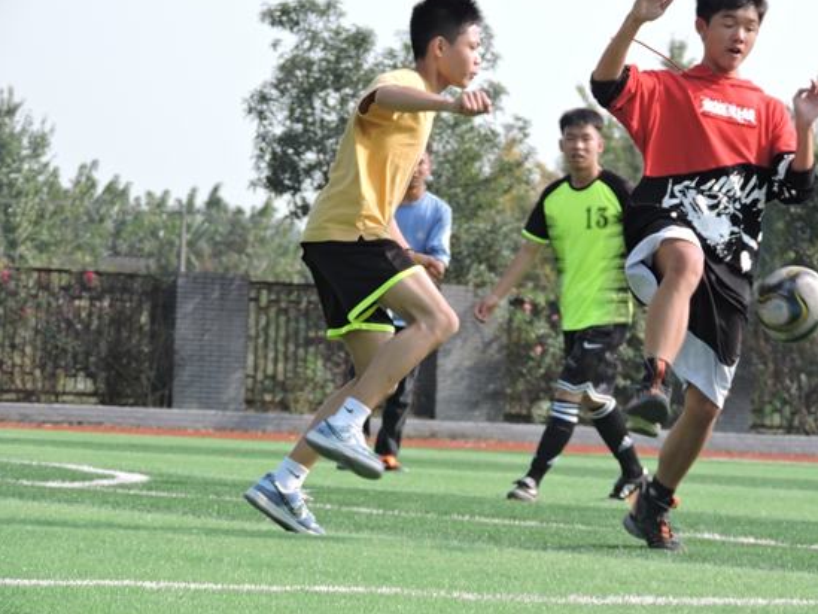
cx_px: 444
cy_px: 297
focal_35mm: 246
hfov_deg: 8.0
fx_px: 5814
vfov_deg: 6.0
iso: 100
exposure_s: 1/320
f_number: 4.6
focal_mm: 40.1
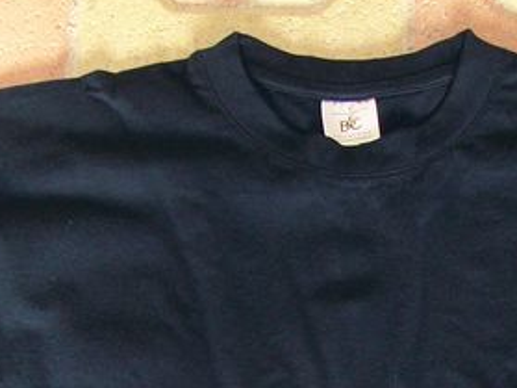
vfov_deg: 11.5
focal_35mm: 122
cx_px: 363
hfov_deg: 16.1
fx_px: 1821
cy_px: 611
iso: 64
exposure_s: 1/60
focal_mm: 6.1
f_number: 2.7
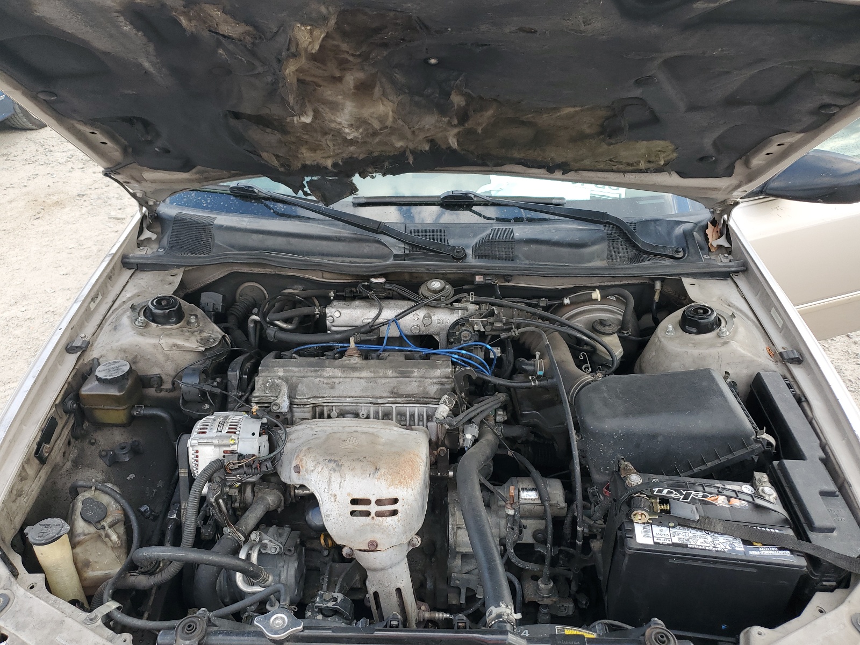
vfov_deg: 53.1
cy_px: 322
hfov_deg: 67.3
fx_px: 646
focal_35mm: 26
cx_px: 430
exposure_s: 1/370
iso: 50
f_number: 1.5
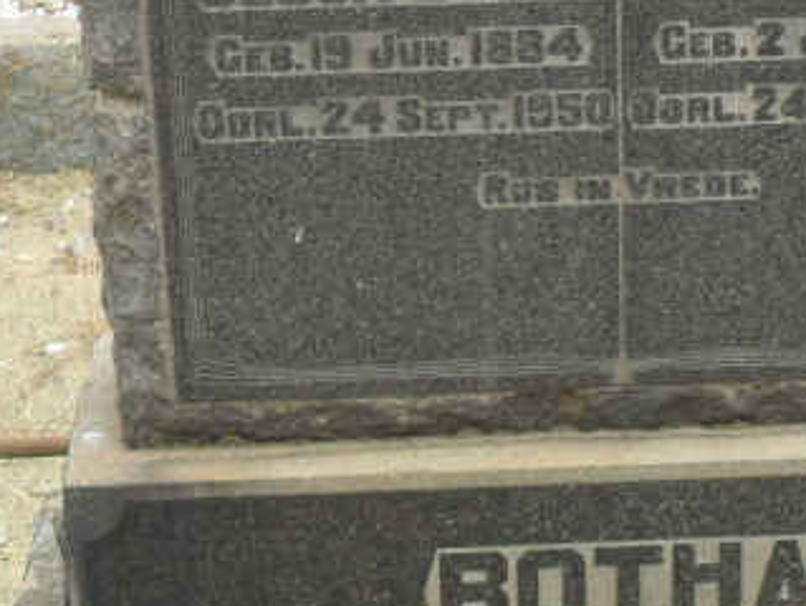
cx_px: 599
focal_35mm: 125
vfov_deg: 11.8
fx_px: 2914
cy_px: 116
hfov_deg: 15.7
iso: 100
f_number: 5
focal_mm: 9.3
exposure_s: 1/125
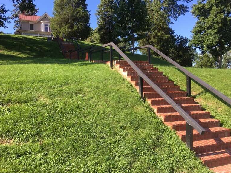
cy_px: 88
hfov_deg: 59.9
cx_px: 112
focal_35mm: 30
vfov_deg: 46.8
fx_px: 200
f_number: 2.2
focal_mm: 4.15
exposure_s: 1/513
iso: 25
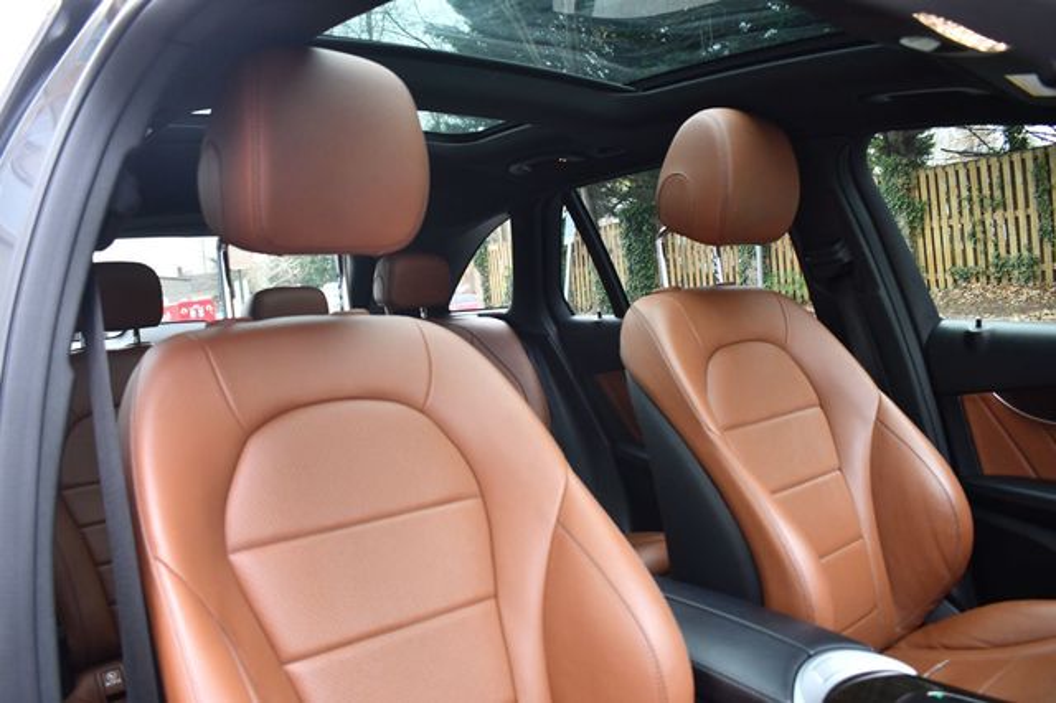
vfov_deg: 47.9
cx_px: 528
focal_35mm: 27
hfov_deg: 67.4
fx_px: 792
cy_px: 352
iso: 900
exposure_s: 1/125
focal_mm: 18
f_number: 3.5
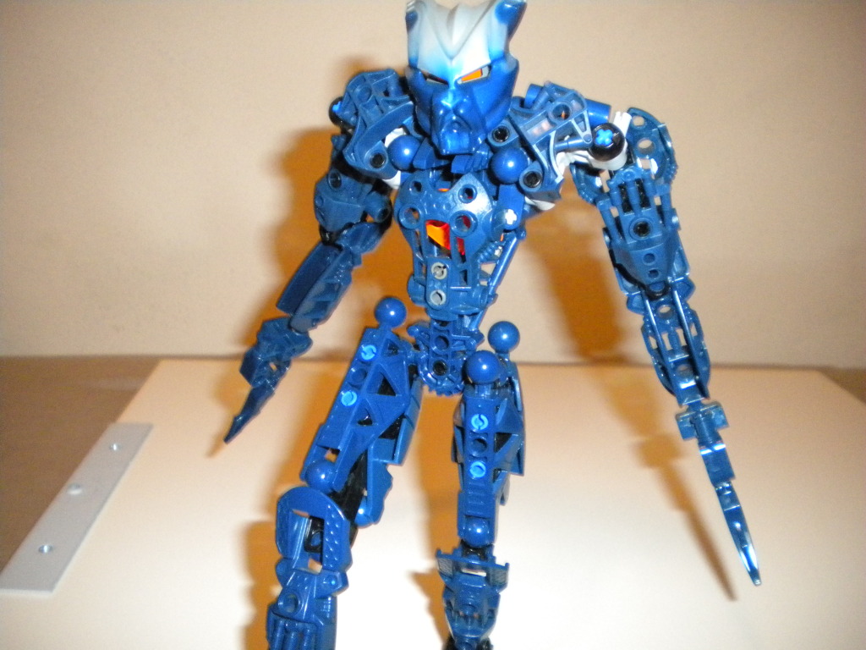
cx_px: 433
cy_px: 325
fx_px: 876
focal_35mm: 35
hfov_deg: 52.6
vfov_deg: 40.7
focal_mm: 6.3
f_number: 3.1
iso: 800
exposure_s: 1/30
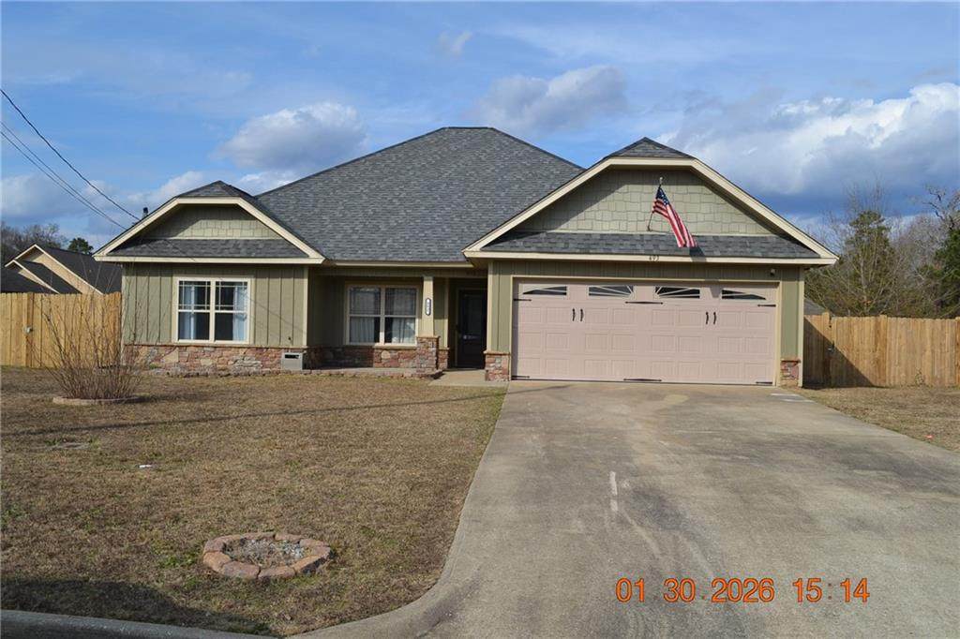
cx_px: 480
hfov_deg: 61.9
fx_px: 800
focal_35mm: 30
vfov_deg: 43.6
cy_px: 320
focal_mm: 20
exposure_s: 1/250
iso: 100
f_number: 8
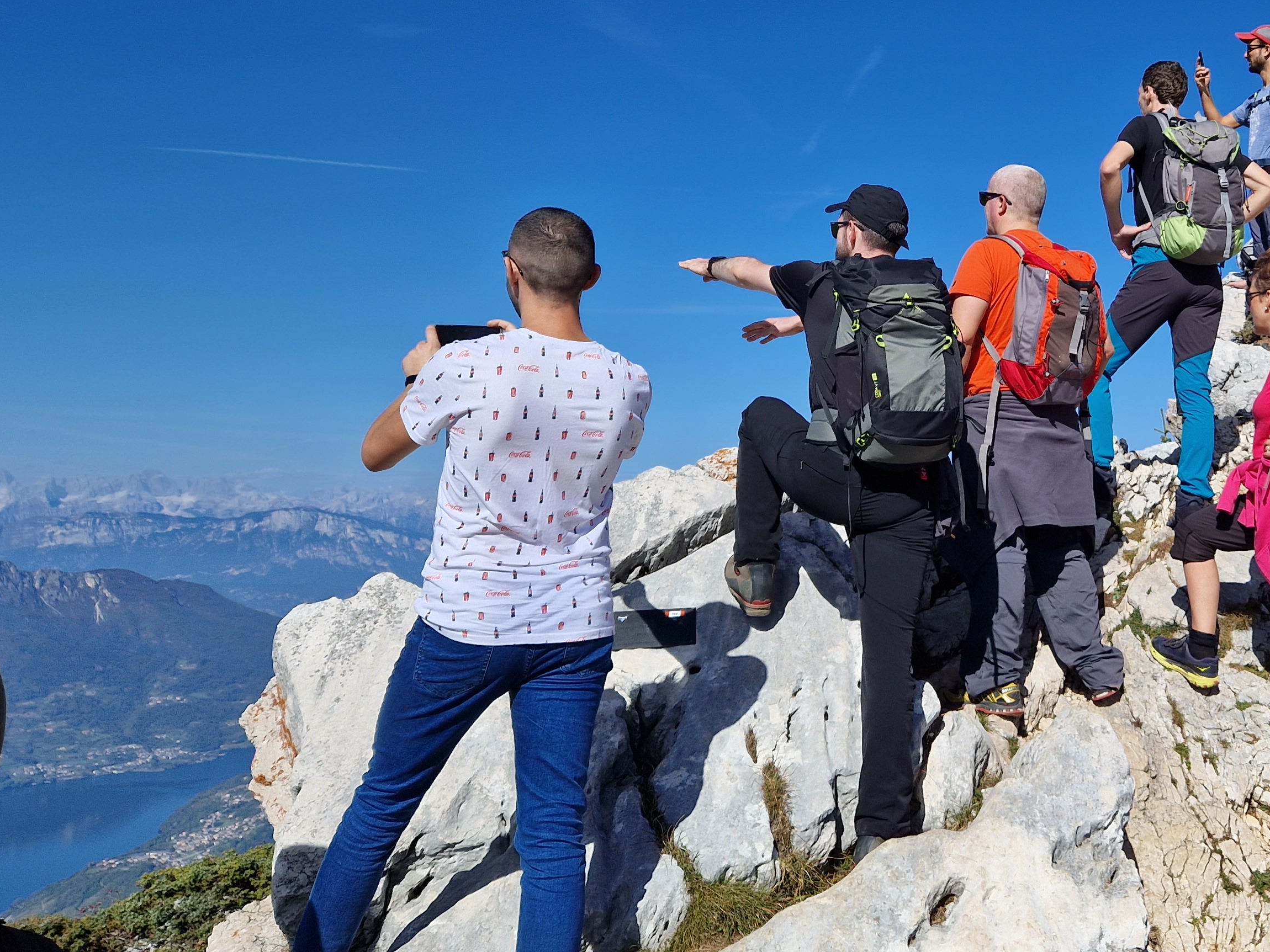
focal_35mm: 40
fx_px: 1468
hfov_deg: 44.9
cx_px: 978
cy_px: 305
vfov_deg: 35.6
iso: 50
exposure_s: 1/3000
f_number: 1.8
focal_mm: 5.4
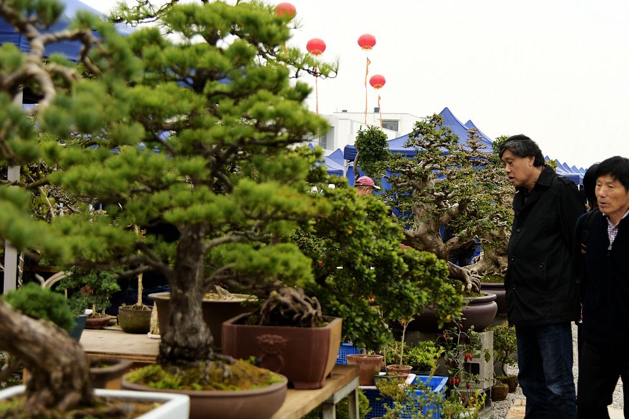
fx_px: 1066
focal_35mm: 61
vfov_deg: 22.3
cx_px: 366
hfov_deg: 32.8
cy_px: 214
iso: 64
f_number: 4
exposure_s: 1/125
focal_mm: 50
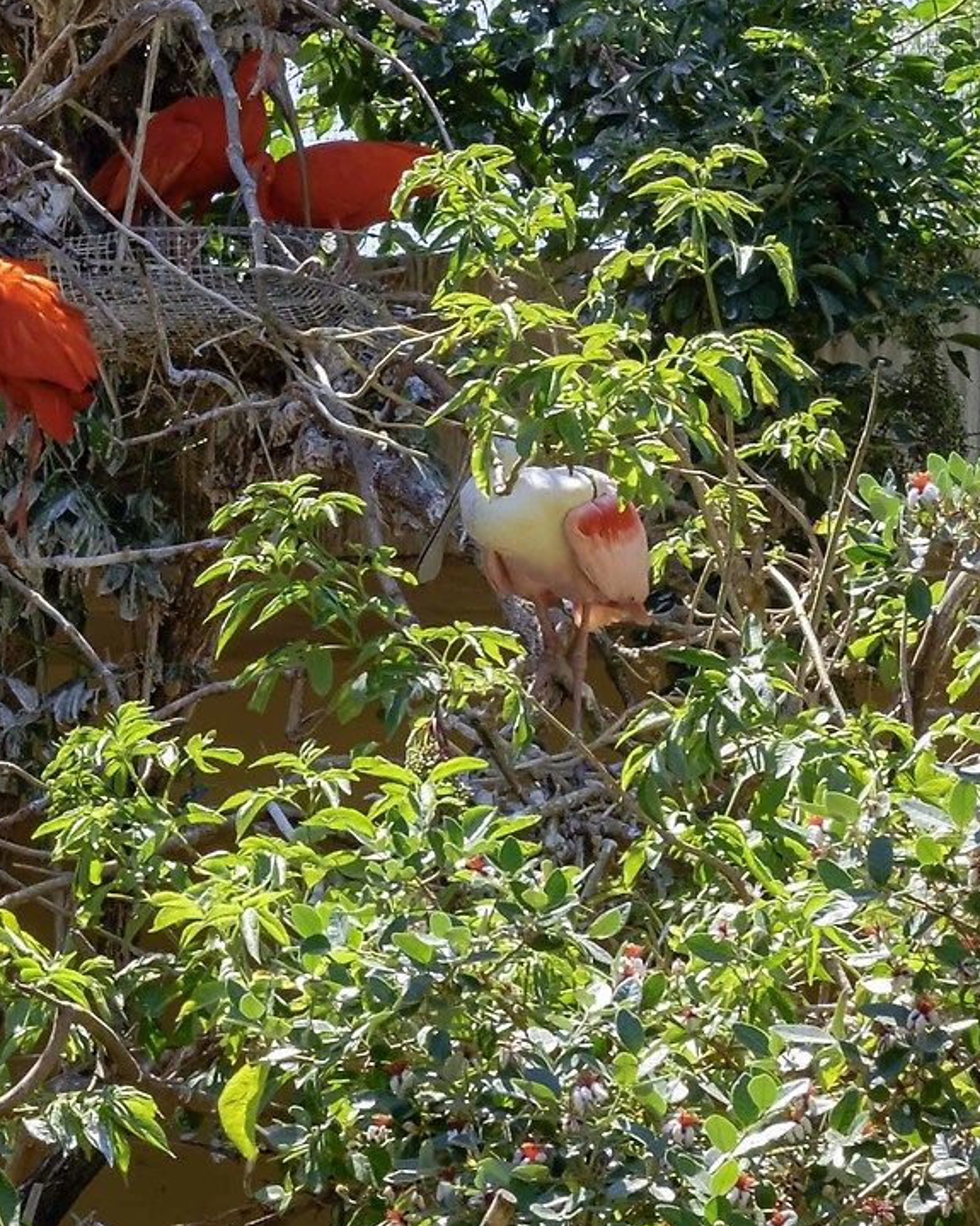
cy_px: 566
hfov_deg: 9.3
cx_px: 176
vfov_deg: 11.6
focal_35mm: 166
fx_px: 6020
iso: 400
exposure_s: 1/100
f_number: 7.1
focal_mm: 35
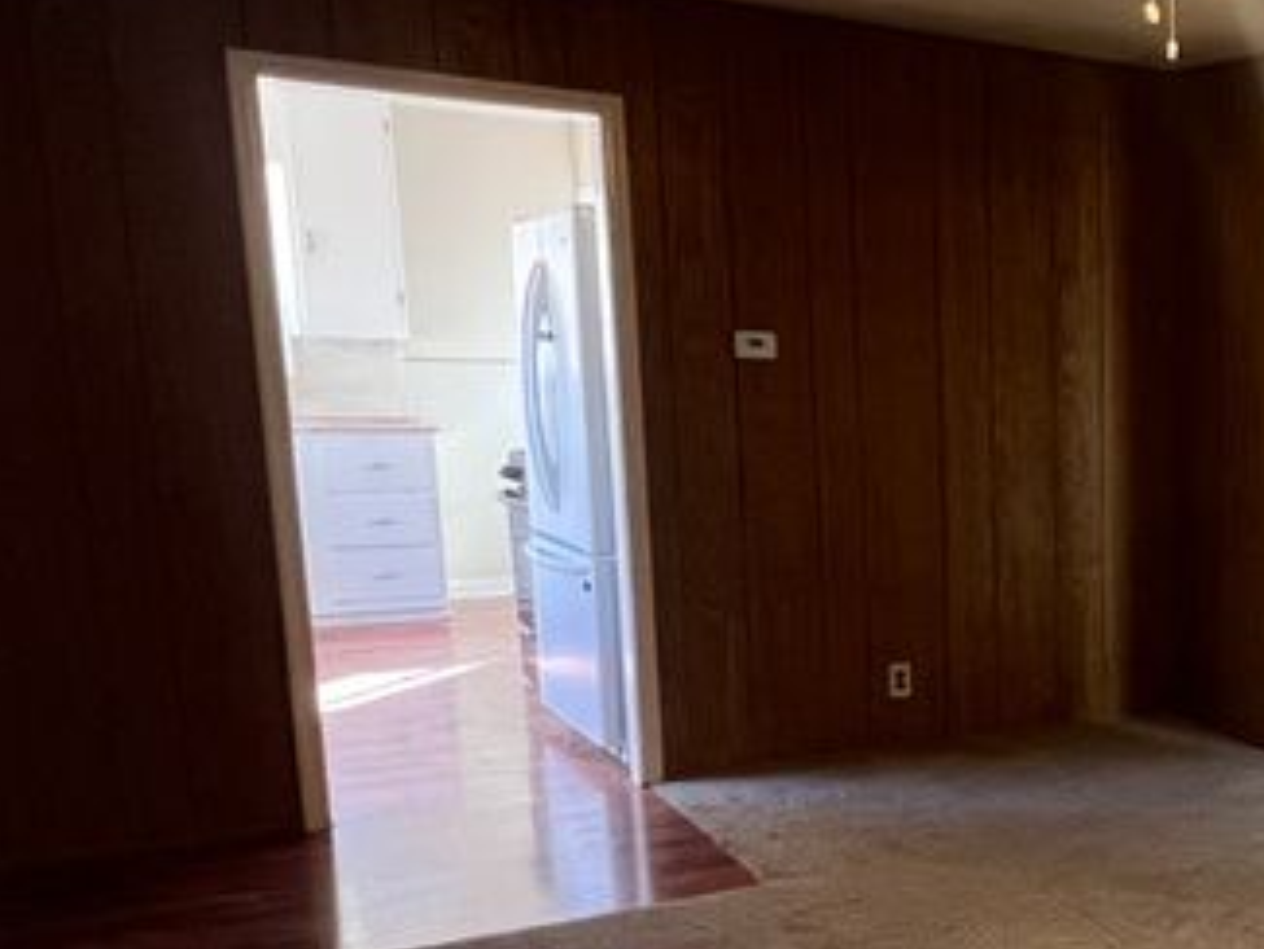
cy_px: 642
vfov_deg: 34.8
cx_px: 1587
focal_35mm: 41
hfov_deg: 34.5
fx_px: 1498
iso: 160
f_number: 1.8
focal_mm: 1.57
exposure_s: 1/99
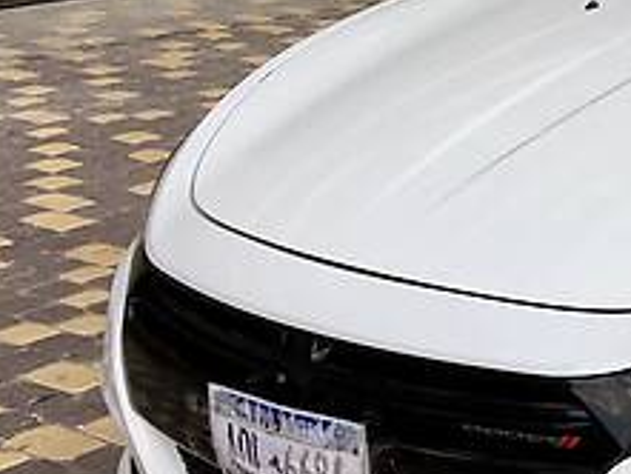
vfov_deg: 14.1
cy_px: 117
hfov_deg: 17.2
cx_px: 905
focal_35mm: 105
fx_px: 1915
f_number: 2.2
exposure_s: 1/420
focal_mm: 4.2
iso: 25
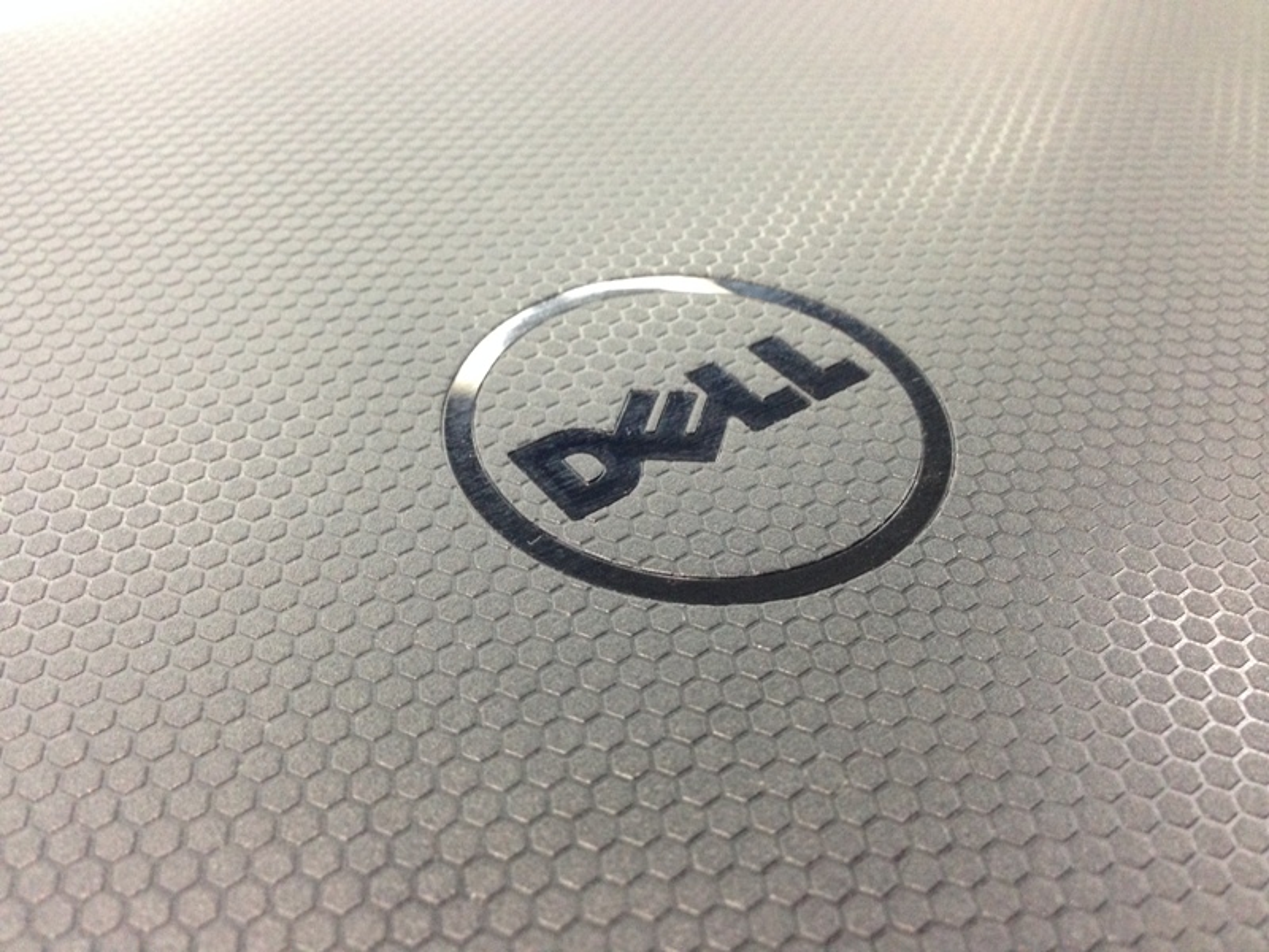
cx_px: 634
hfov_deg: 55.4
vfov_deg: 42.9
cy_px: 476
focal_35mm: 33
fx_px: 1210
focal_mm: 4.12
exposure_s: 1/20
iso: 250
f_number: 2.4
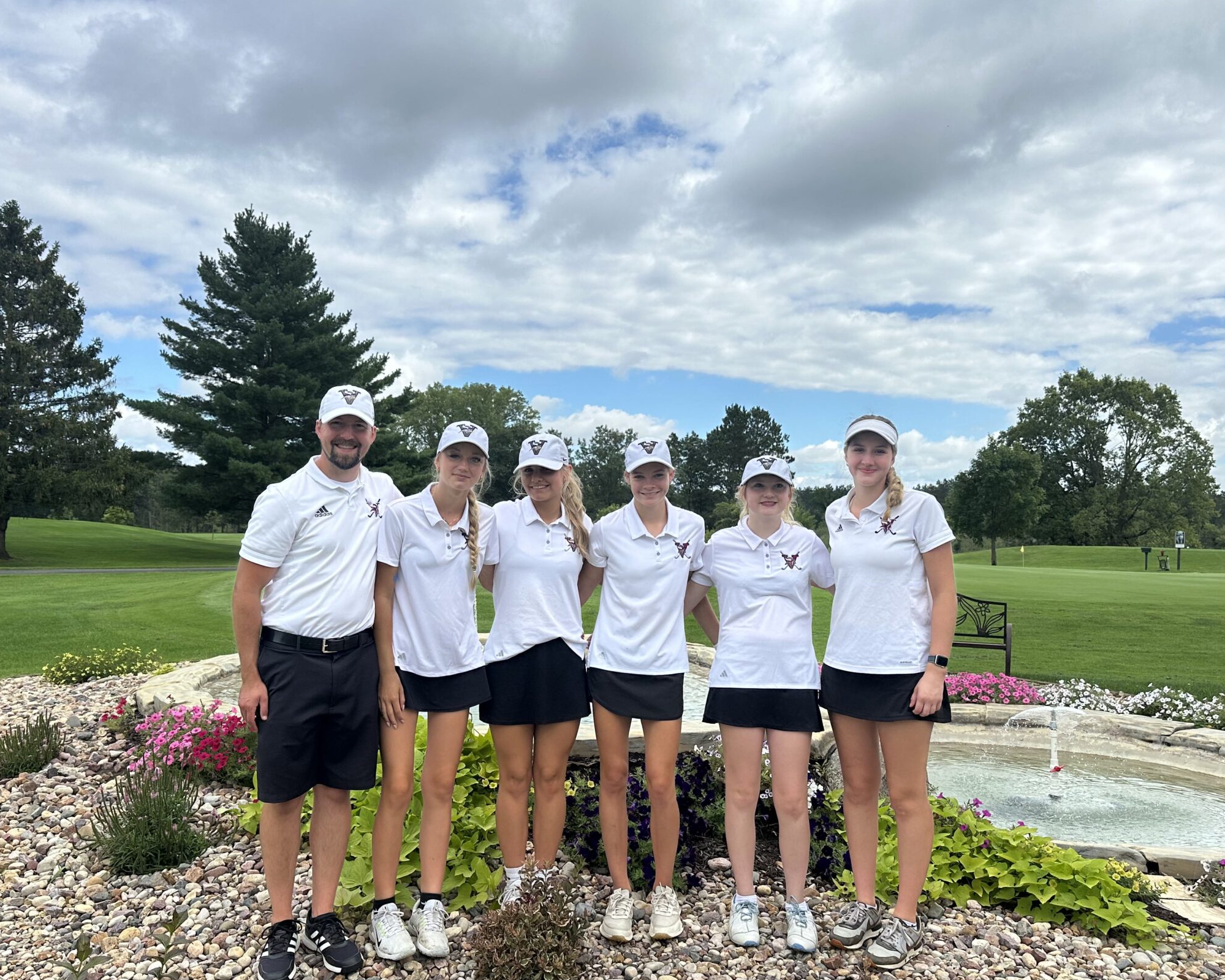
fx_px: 1088
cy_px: 521
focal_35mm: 30
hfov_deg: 58.8
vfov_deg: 48.5
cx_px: 591
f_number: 1.78
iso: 80
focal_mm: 6.86
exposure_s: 1/5525
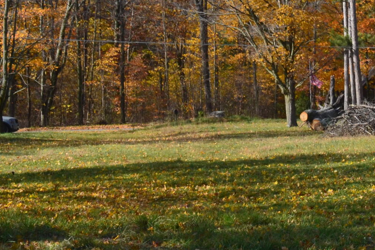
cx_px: 548
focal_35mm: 117
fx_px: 1219
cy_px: 170
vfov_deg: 11.7
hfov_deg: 16.1
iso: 400
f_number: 10
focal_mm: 26
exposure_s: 1/250
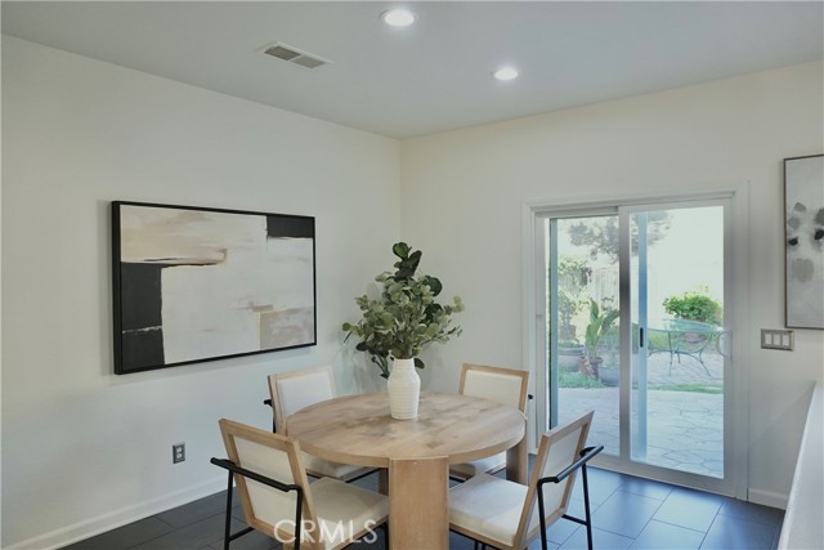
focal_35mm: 24
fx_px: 549
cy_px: 275
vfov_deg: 53.2
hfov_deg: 73.7
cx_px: 412
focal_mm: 16
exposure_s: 1/60
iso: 320
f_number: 4
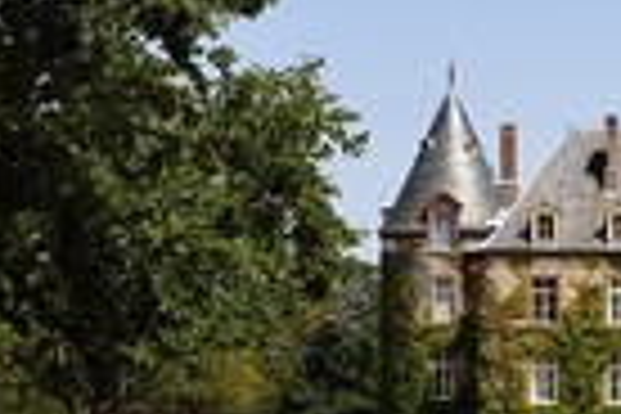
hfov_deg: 9.6
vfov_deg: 6.4
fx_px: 3674
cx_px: 603
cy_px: 76
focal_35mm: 213
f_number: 14
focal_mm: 70
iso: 200
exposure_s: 1/250
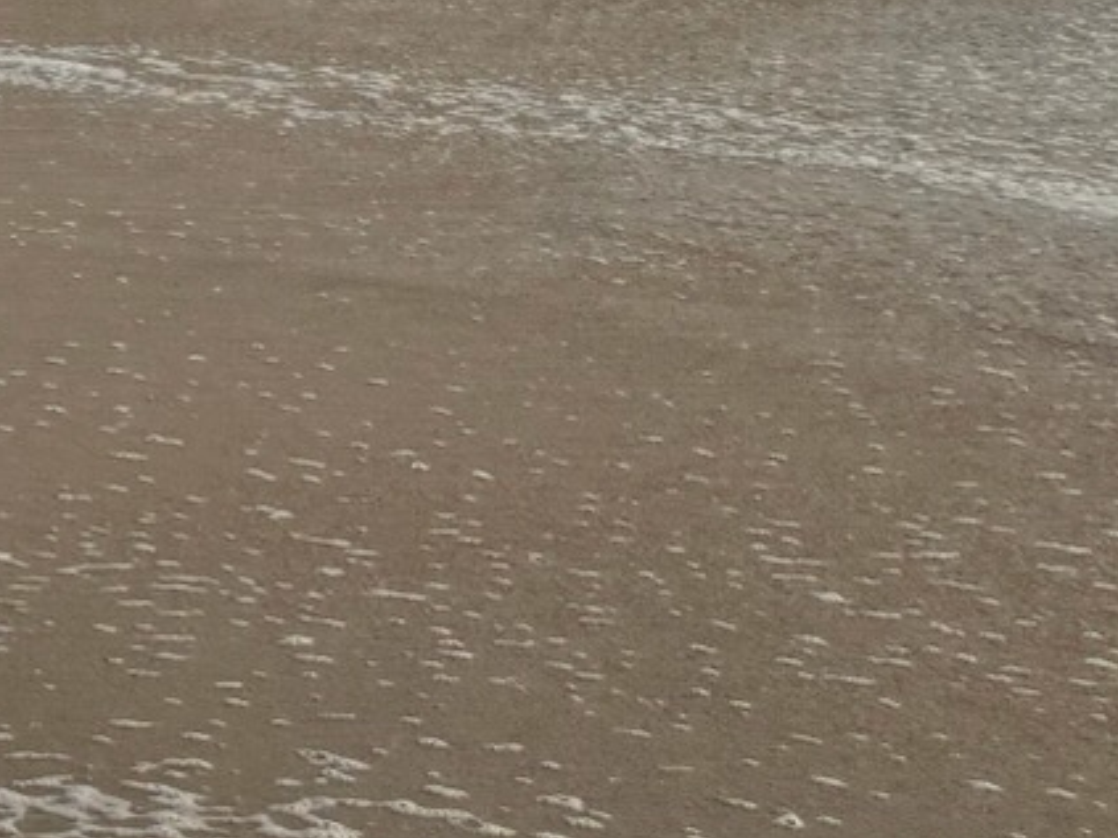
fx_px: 4068
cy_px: -991
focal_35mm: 126
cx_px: -584
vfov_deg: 10.5
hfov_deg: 14.5
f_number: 1.6
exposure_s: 1/1848
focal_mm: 5.96
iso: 50
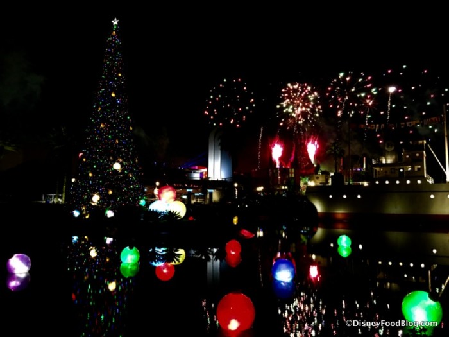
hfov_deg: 61.7
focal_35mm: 29
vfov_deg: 48.2
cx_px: 224
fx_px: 376
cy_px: 168
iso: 200
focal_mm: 4.15
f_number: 2.2
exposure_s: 1/4
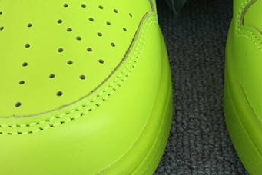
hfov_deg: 23.6
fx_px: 619
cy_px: 20
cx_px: 197
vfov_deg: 15.9
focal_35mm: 85
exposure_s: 1/295
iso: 25
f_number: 2.4
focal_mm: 3.3
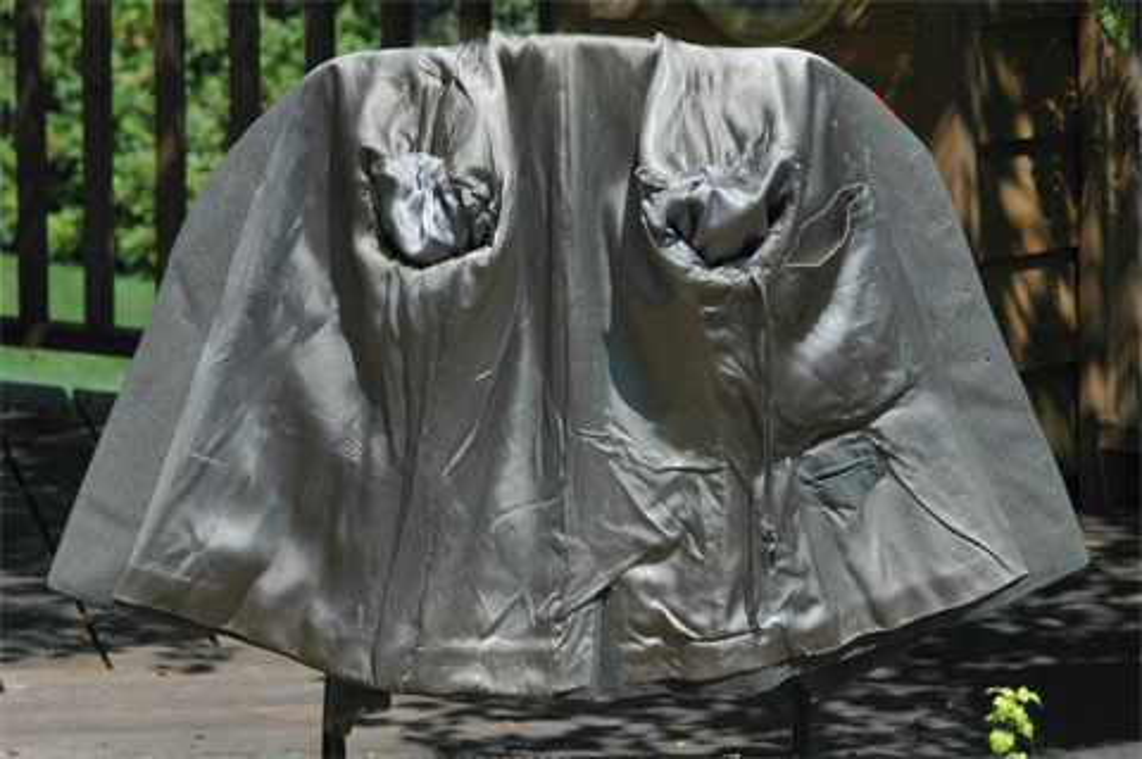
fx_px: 4991
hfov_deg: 13.1
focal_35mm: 158
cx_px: 571
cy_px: 380
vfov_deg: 8.7
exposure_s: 1/640
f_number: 10
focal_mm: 105
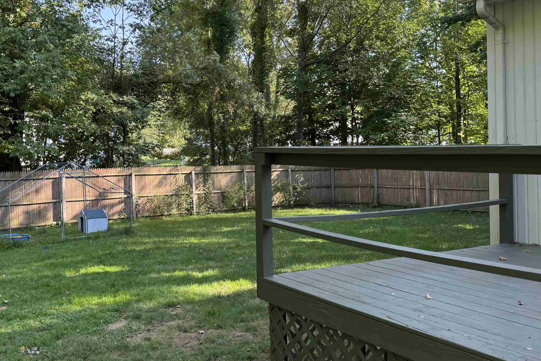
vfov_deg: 35.8
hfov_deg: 51.2
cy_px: 143
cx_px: 196
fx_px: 556
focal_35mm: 37
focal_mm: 6.76
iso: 100
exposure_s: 1/438
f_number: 1.78
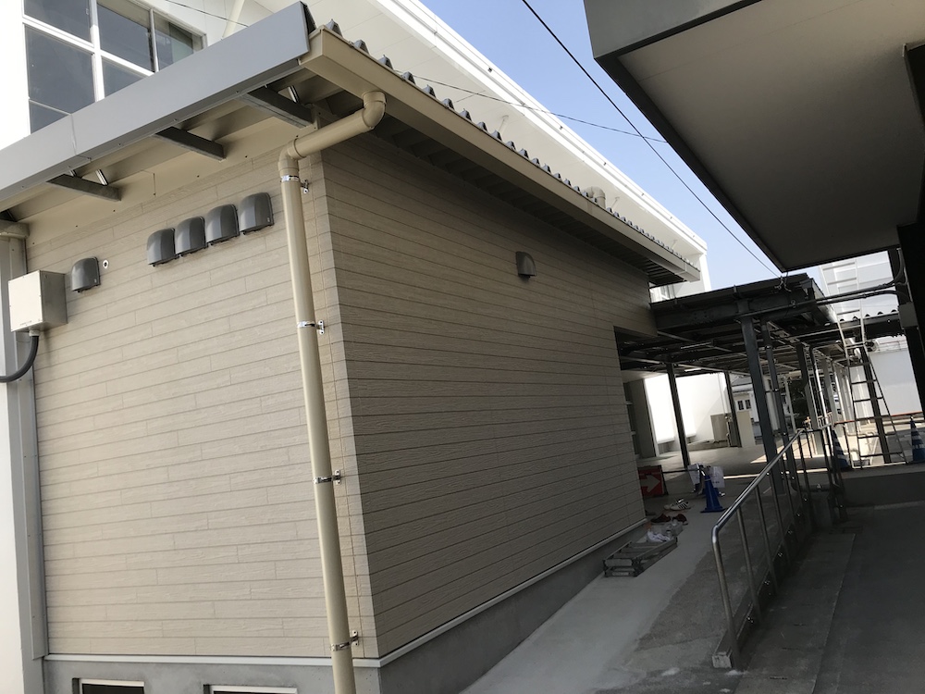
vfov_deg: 49.7
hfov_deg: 63.4
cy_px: 347
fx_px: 748
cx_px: 462
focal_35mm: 28
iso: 20
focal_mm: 3.99
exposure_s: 1/1212
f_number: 1.8
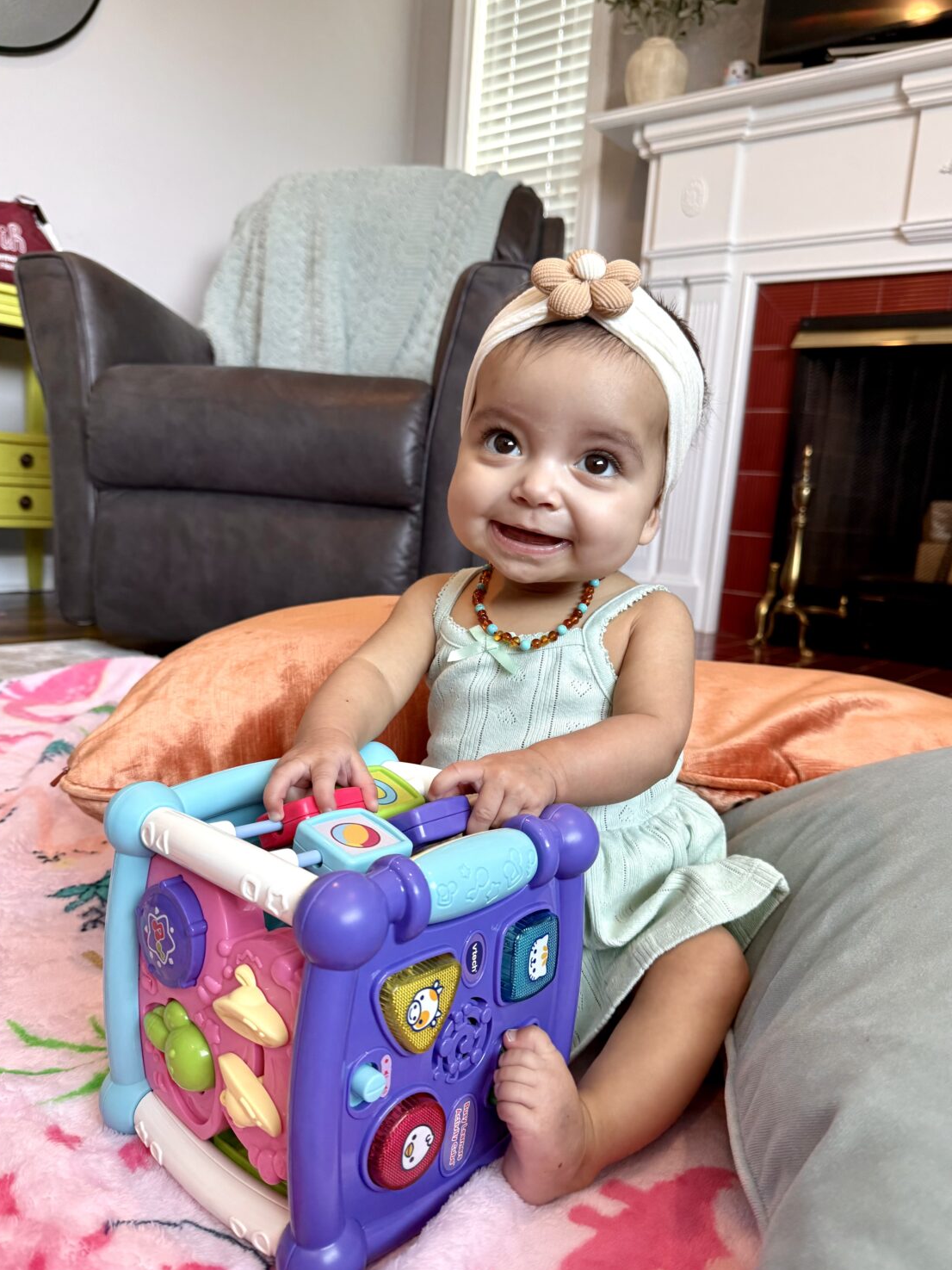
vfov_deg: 69.4
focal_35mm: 25
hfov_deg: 54.9
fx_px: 917
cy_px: 660
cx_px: 484
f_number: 1.78
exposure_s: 1/120
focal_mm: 6.76
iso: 200
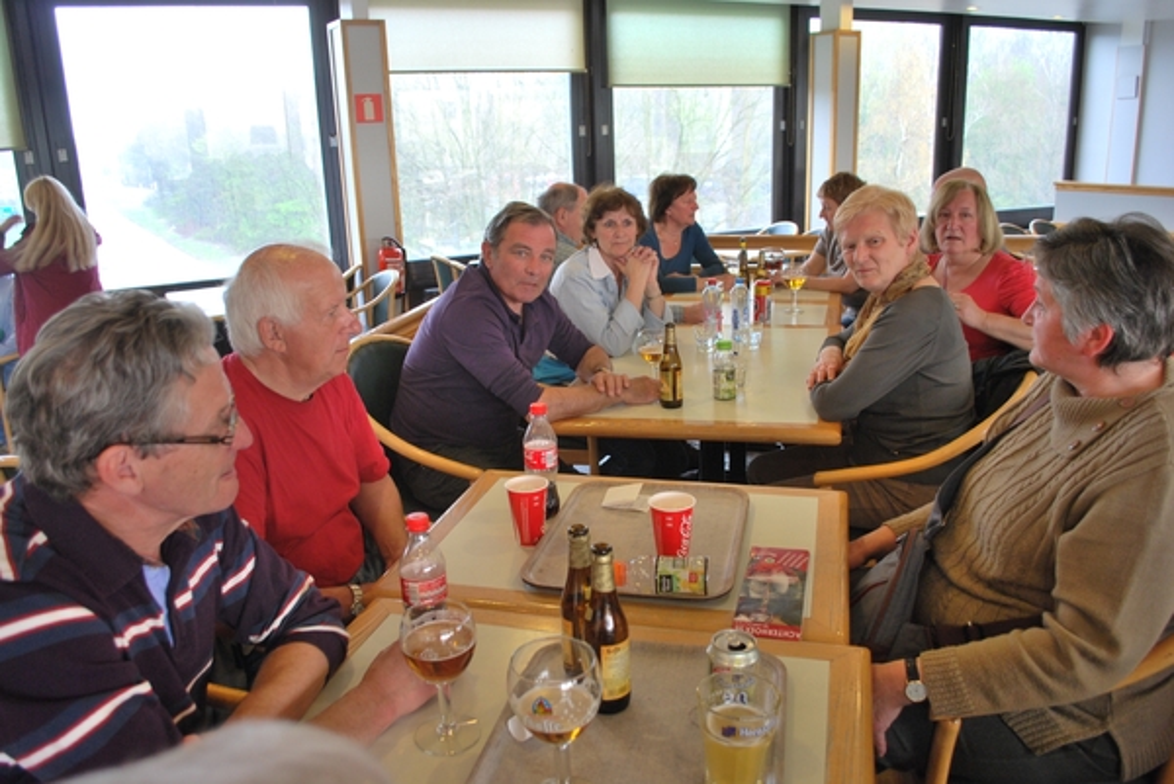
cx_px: 587
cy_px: 392
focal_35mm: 27
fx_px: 881
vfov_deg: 48.0
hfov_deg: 67.3
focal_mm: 18
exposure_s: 1/30
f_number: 3.5
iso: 250
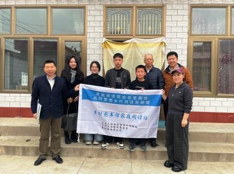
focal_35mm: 26
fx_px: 175
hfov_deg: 67.4
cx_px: 117
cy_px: 87
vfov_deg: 52.9
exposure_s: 1/299
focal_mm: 4.2
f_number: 1.6
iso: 40
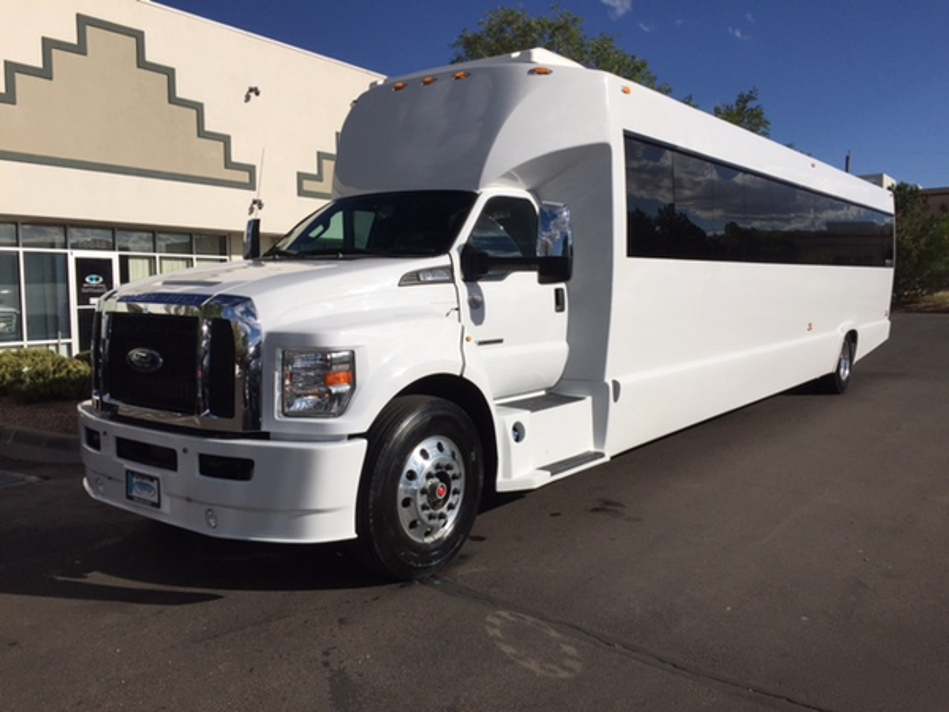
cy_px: 356
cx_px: 474
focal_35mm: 29
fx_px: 795
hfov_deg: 61.7
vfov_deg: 48.2
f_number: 2.2
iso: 32
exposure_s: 1/5650
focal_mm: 4.15
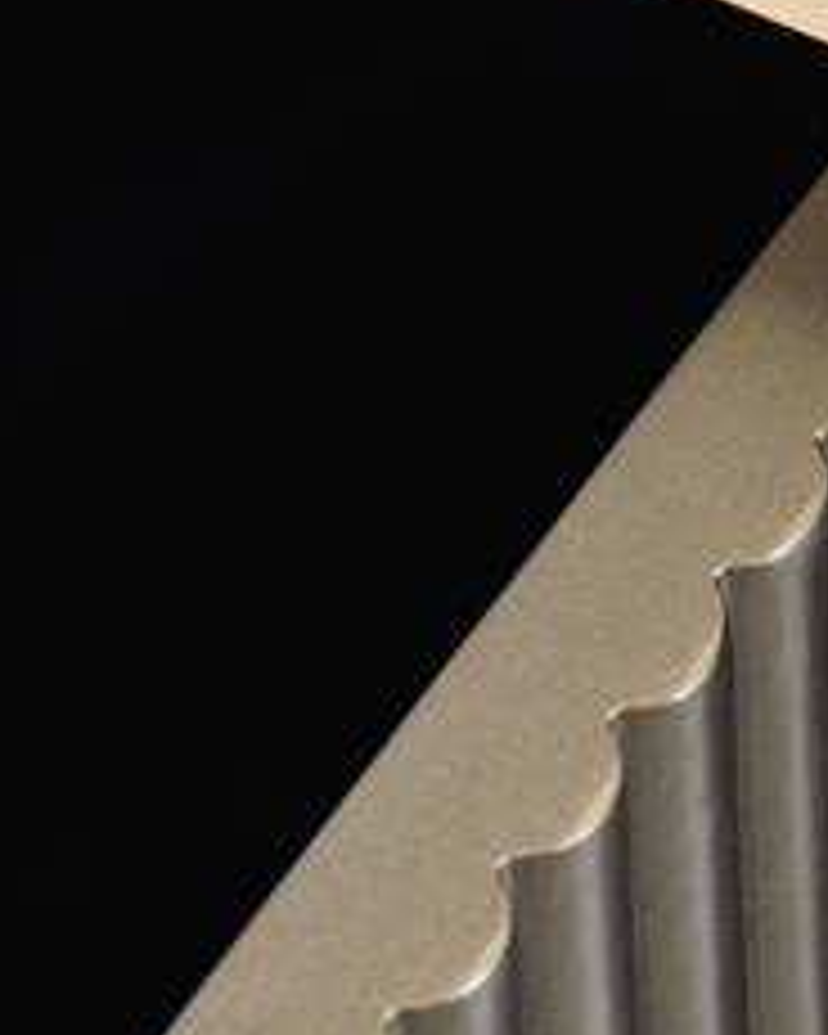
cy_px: 706
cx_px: 810
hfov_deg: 5.3
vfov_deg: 6.6
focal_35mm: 294
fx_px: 9006
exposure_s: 1/4
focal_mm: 80
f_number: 11
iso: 100
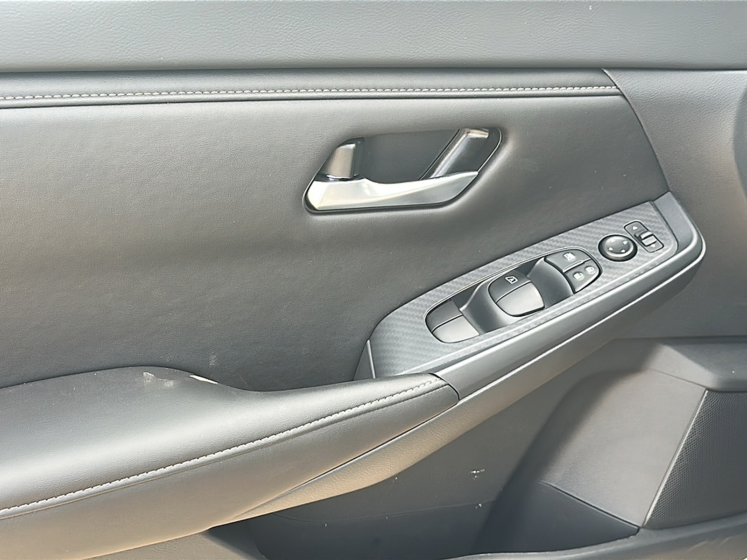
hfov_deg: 44.8
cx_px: 374
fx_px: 906
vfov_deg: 34.3
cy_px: 280
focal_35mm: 42
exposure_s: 1/280
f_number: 1.78
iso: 80
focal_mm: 6.86
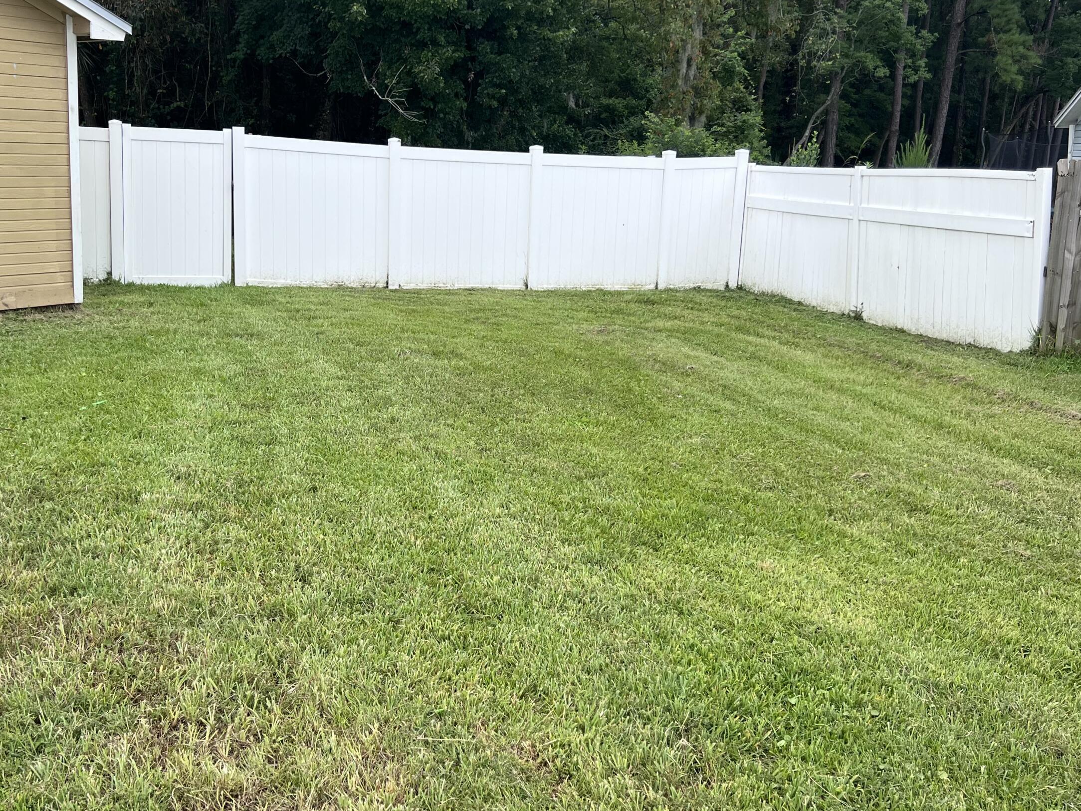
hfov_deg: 51.1
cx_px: 437
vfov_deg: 39.5
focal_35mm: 36
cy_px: 337
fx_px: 1124
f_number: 1.5
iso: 50
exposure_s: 1/1183
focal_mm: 5.7
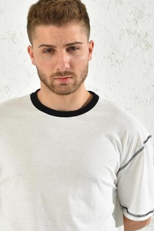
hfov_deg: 9.9
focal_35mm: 138
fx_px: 887
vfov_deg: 14.8
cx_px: 60
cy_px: 190
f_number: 7.1
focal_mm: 68
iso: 100
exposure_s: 1/160
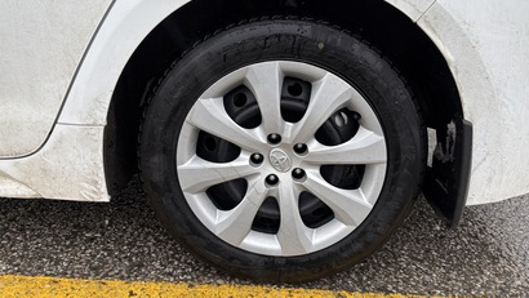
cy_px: 100
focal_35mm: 29
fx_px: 407
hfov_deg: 66.0
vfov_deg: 39.8
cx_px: 263
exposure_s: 1/121
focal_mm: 5.96
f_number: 1.6
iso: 50
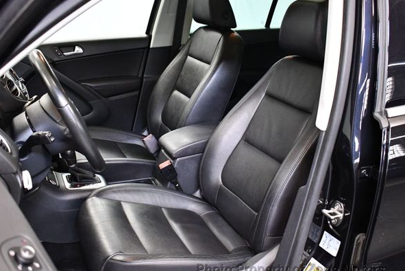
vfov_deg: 34.3
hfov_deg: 49.5
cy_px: 136
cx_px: 188
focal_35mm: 39
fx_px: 439
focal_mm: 18
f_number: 3.5
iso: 3200
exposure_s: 1/100
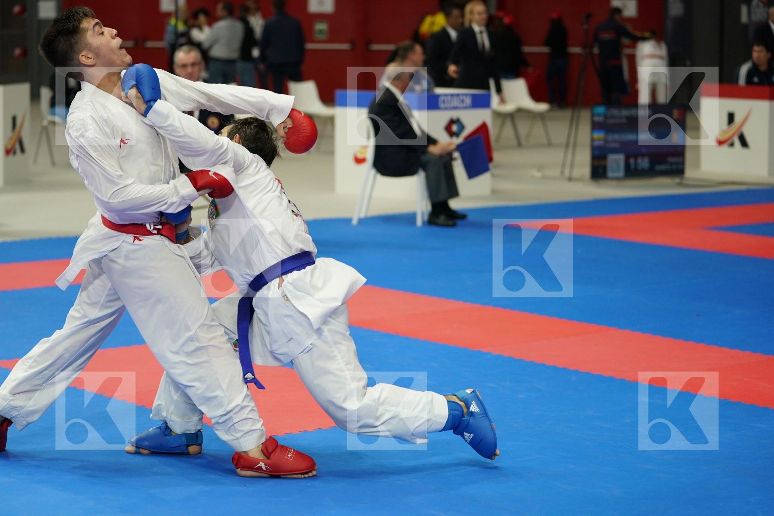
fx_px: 1935
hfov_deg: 22.6
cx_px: 387
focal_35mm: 90
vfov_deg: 15.2
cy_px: 258
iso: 1600
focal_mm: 90
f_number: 2.8
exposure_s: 1/1000
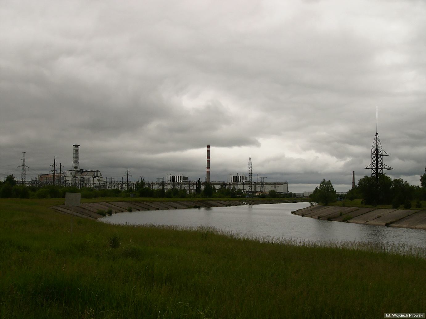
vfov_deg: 33.6
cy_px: 160
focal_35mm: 43
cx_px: 213
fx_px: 529
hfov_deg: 43.9
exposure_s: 1/640
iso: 50
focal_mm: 7.1
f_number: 5.6
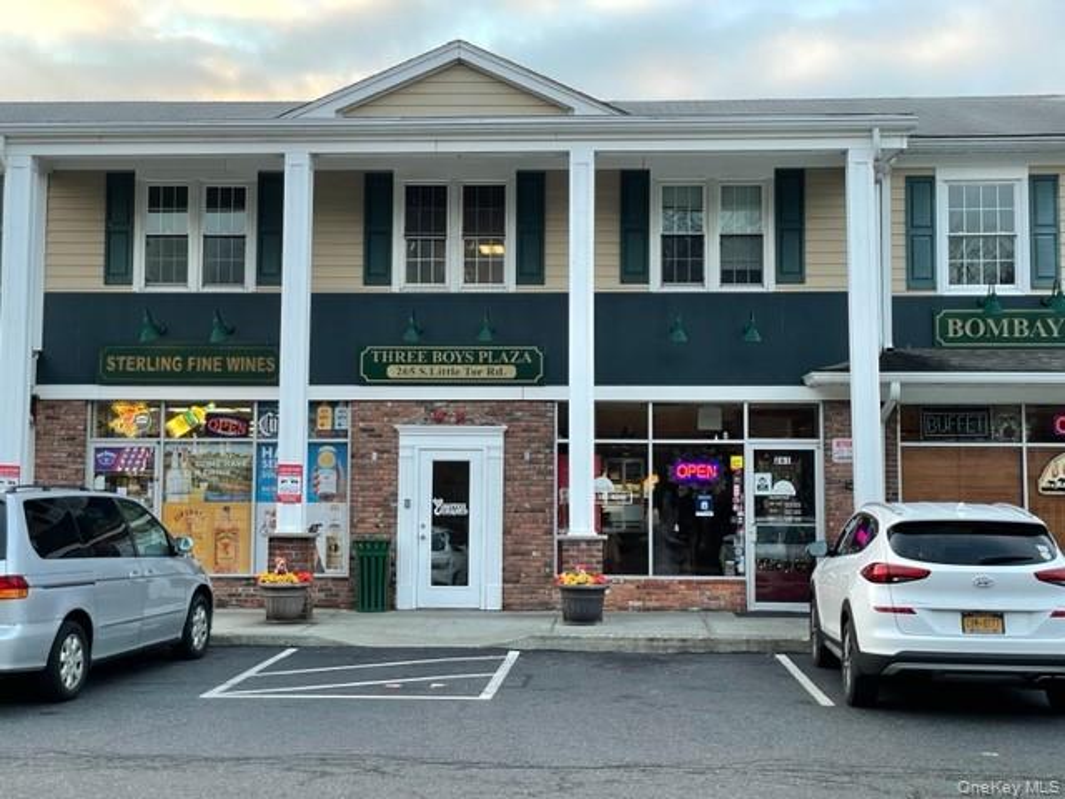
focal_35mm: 52
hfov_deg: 36.8
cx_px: 532
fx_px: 1600
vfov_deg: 28.0
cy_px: 400
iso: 50
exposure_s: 1/122
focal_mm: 6
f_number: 2
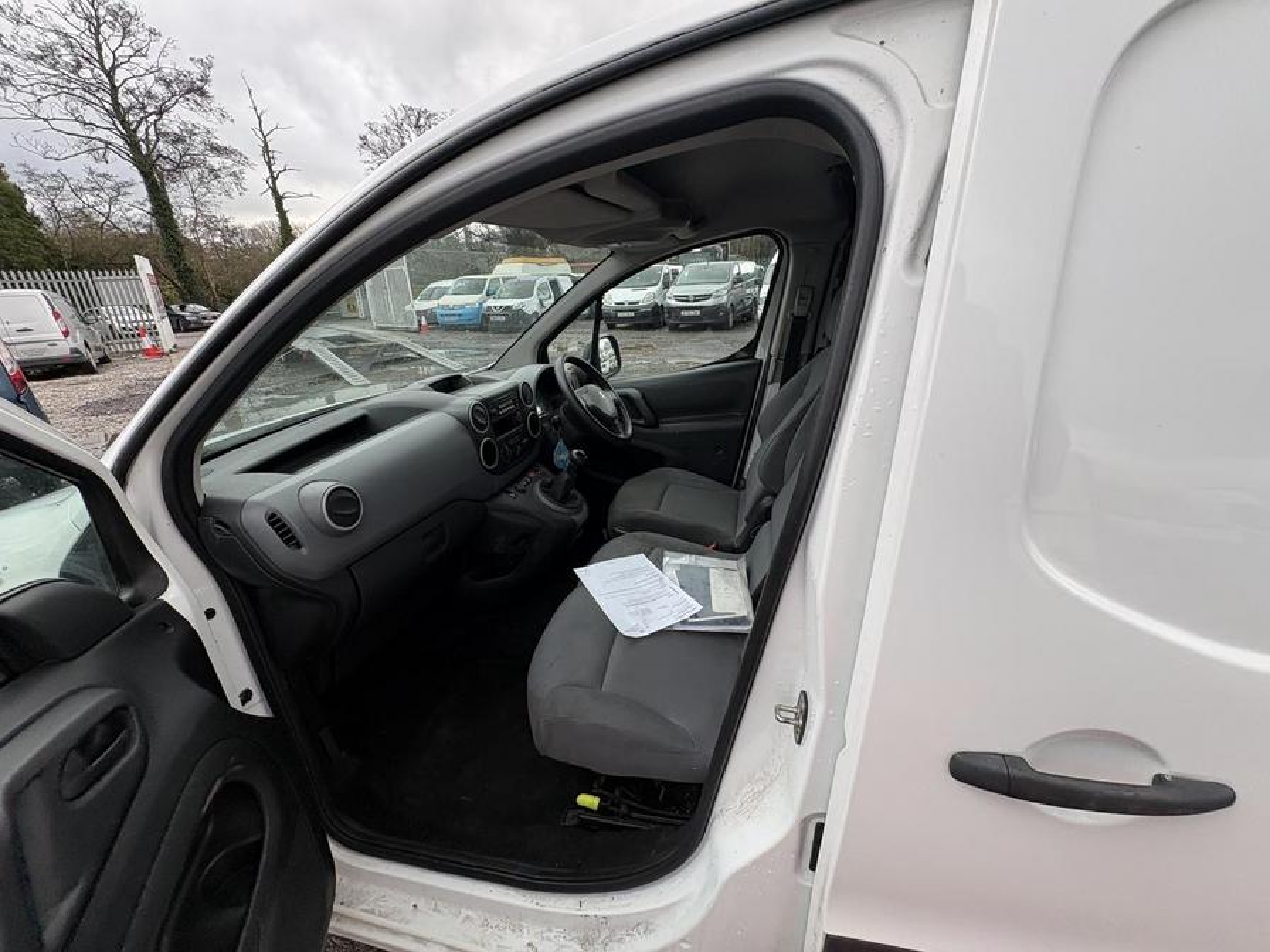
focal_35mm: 14
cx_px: 635
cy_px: 476
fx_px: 514
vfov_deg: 85.7
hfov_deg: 102.1
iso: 40
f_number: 2.2
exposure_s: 1/99
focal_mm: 2.22
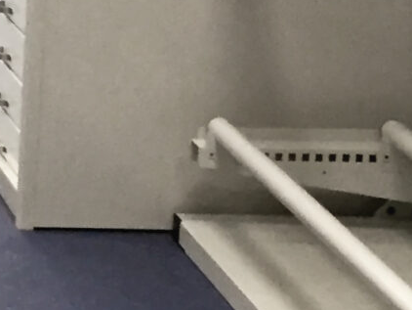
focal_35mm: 188
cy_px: -68
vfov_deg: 7.8
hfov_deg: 9.2
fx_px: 2239
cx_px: -655
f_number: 2.4
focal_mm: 3.3
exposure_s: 1/30
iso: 80
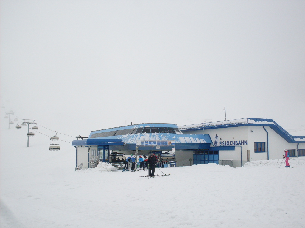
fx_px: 335
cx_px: 152
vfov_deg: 37.7
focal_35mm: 38
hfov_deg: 49.0
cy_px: 114
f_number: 8.4
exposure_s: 1/750
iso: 120
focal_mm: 6.3
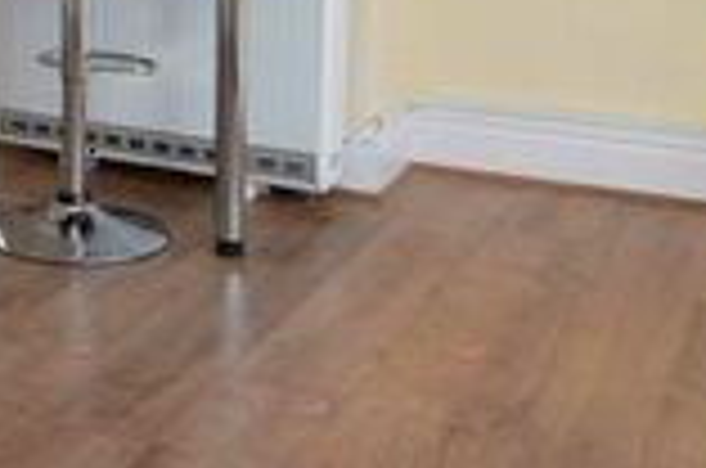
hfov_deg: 27.2
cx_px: -99
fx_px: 1311
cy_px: -135
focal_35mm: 67
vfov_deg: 18.8
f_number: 4.5
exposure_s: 1/60
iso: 110
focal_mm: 10
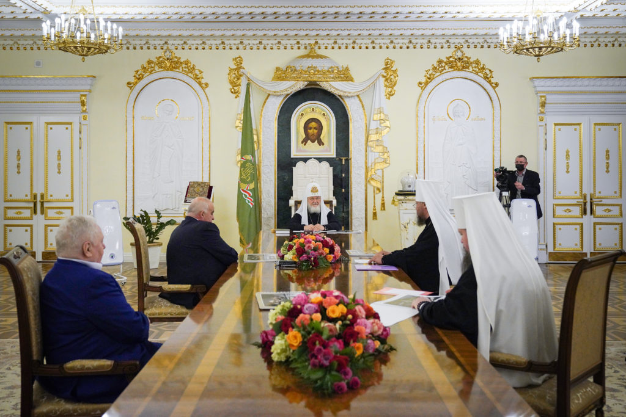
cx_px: 313
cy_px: 208
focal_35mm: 37
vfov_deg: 36.0
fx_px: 643
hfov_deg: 51.9
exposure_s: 1/400
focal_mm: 37
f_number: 3.5
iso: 4000
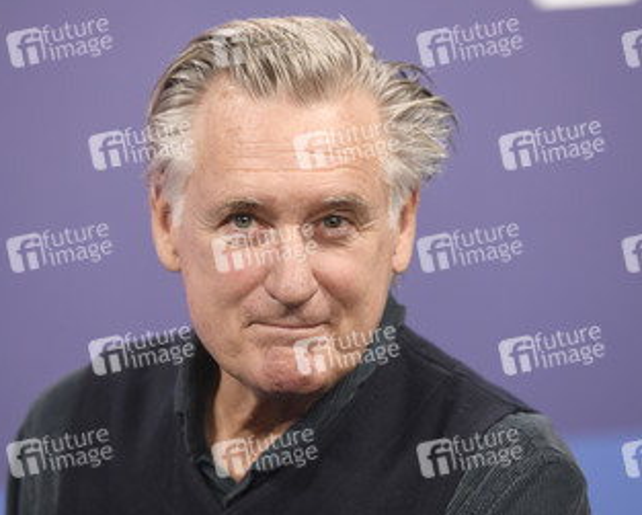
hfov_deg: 7.9
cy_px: 300
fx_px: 4621
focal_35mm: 243
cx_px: 292
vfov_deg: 6.4
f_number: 3.5
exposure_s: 1/250
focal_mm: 180
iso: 1000
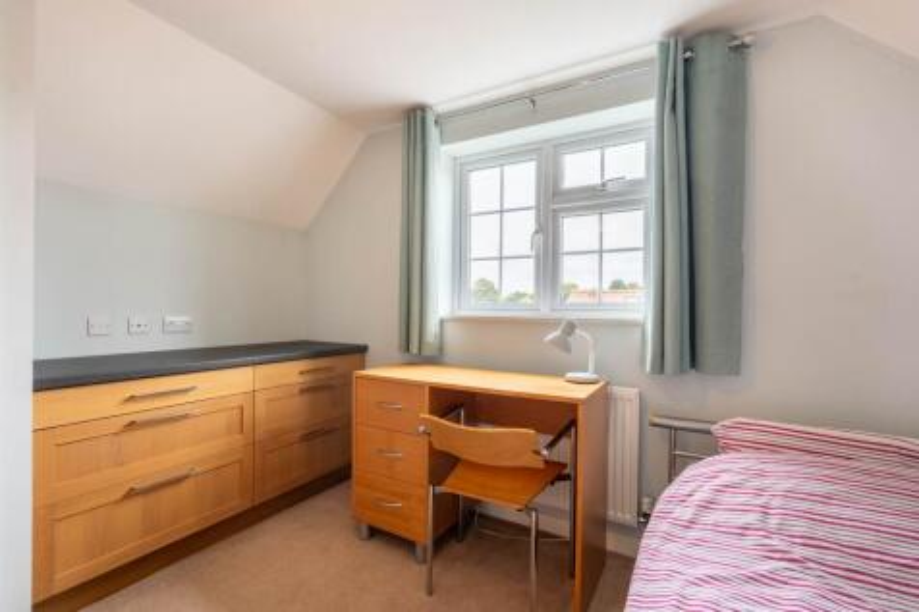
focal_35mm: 16
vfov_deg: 72.0
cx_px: 460
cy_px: 306
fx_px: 421
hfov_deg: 95.0
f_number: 8
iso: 320
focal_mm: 16.5
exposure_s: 1/80
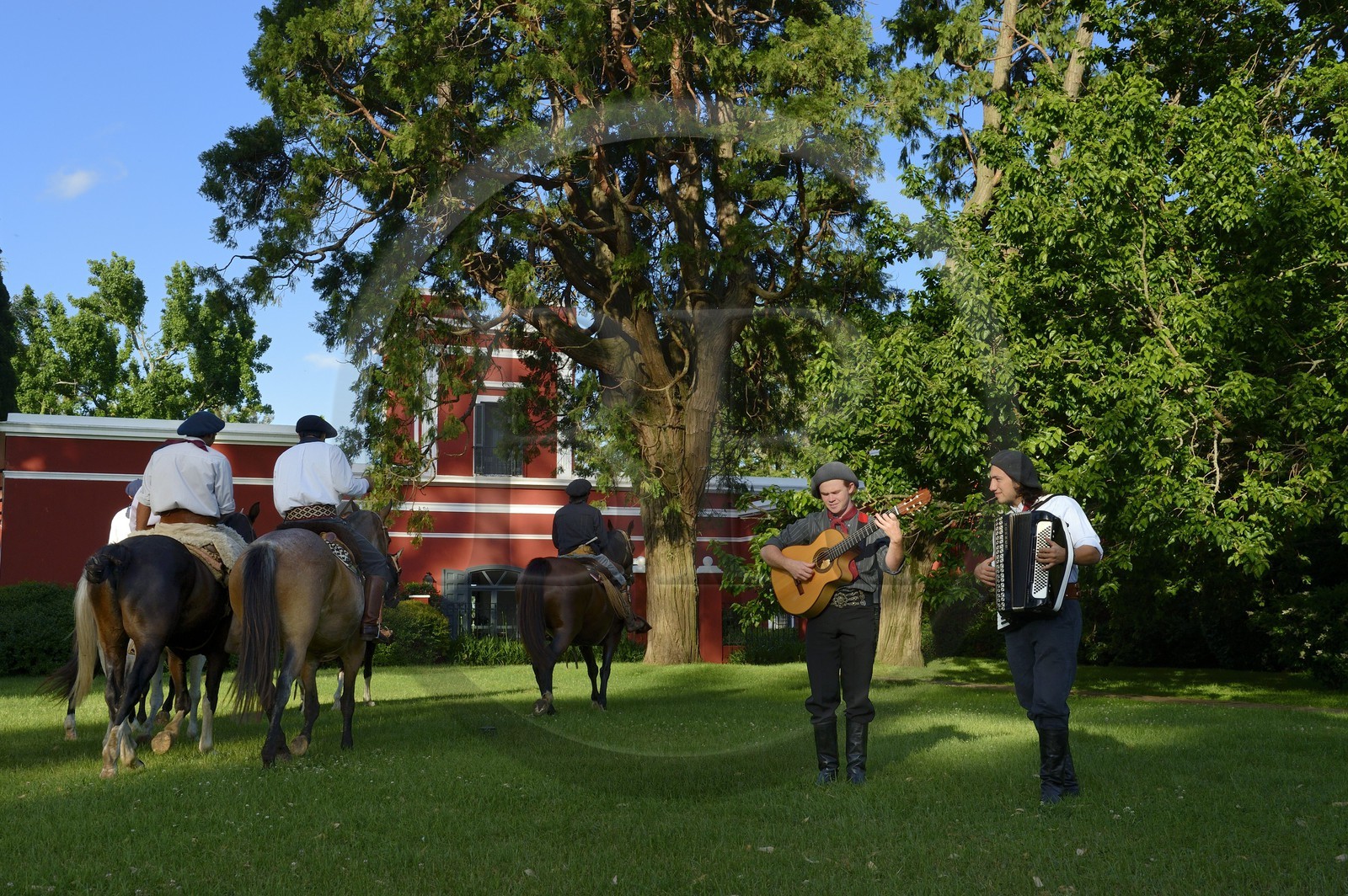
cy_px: 448
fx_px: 1571
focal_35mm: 42
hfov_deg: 46.4
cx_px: 674
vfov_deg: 31.8
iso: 400
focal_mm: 42
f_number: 13
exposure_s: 1/250
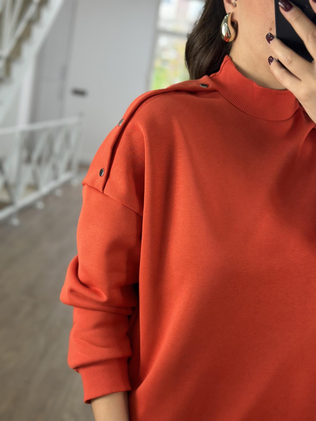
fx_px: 584
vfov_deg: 39.7
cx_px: 158
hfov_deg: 30.3
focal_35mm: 48
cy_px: 210
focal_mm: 6.86
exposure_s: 1/100
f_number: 1.78
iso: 80
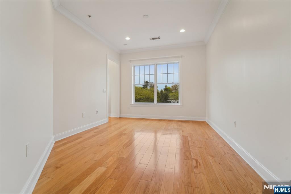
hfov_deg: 104.3
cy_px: 97
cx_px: 146
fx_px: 113
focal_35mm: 14
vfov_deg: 81.2
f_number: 8
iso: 400
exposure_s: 1/60
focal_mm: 14
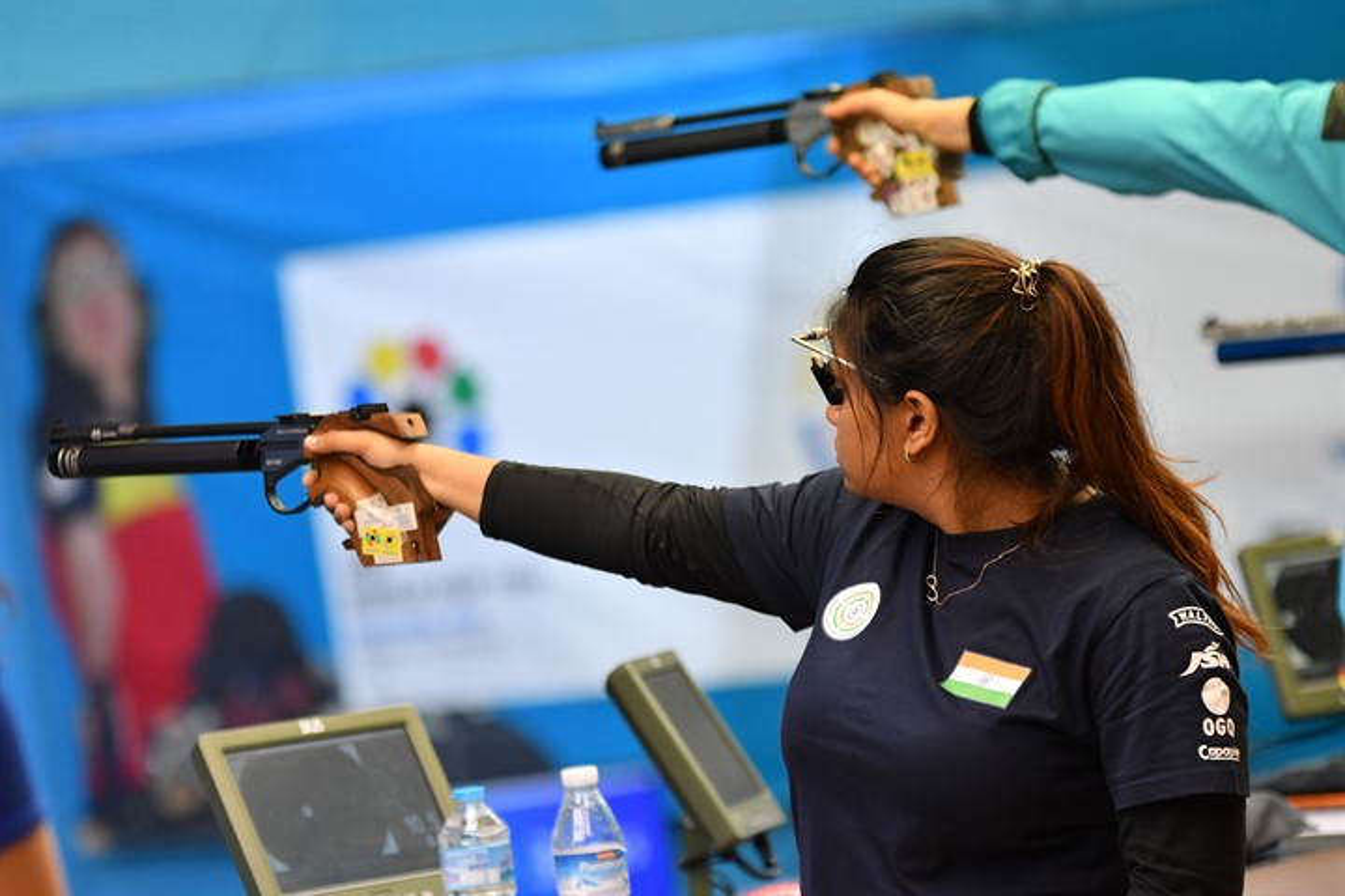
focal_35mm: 225
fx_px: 8406
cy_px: 448
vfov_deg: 6.1
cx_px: 672
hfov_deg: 9.1
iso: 1600
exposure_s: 1/640
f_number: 2.8
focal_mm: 150
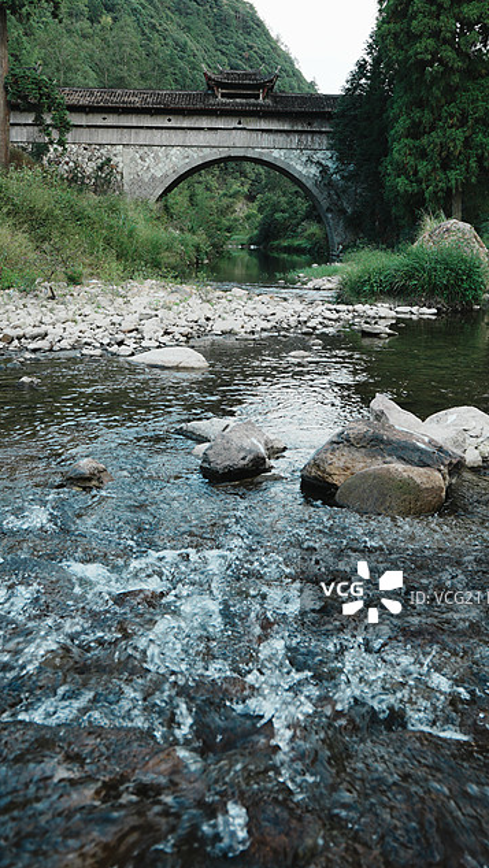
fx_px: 867
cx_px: 240
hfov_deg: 31.5
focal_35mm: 38
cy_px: 335
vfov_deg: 52.7
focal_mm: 19
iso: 100
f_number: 4
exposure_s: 1/80
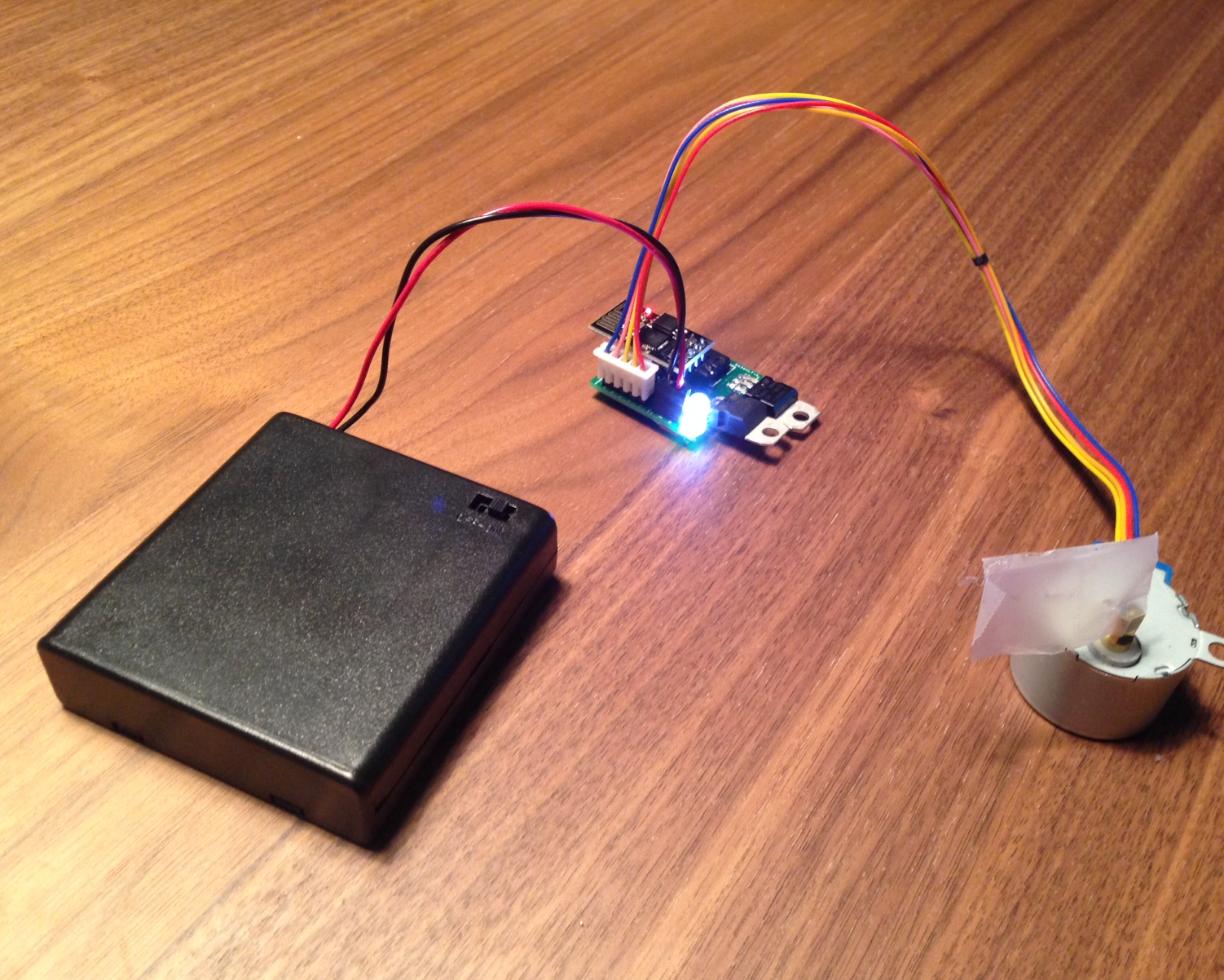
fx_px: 1268
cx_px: 616
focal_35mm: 35
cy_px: 497
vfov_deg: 42.2
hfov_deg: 51.5
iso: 125
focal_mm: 4.12
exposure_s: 1/20
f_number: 2.4
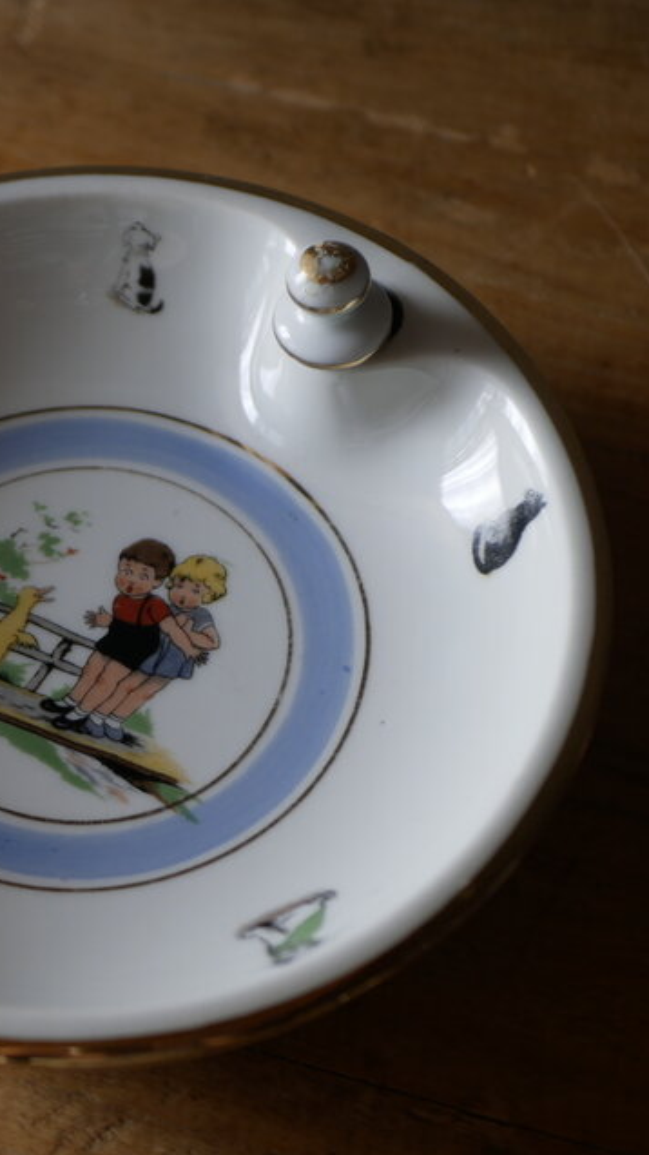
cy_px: 578
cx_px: 93
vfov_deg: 29.0
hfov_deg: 16.4
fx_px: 2235
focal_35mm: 73
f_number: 2.2
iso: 200
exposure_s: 1/200
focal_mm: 25
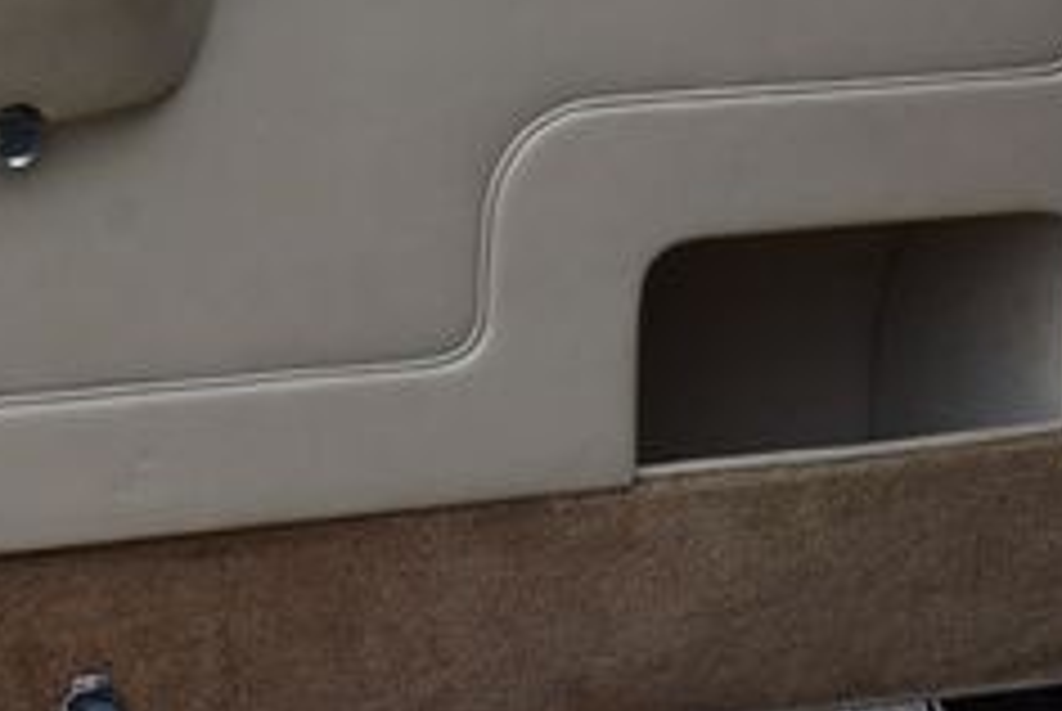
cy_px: -9
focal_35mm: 130
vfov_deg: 10.5
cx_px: 256
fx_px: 3840
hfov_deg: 15.7
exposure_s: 1/500
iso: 500
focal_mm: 32
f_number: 8
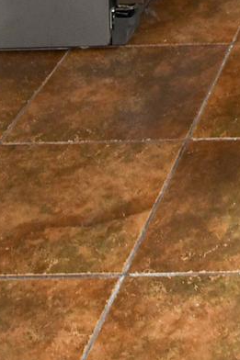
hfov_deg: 12.7
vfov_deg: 18.0
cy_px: -258
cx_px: 487
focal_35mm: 94
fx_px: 941
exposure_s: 1/125
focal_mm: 12
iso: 200
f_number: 5.6
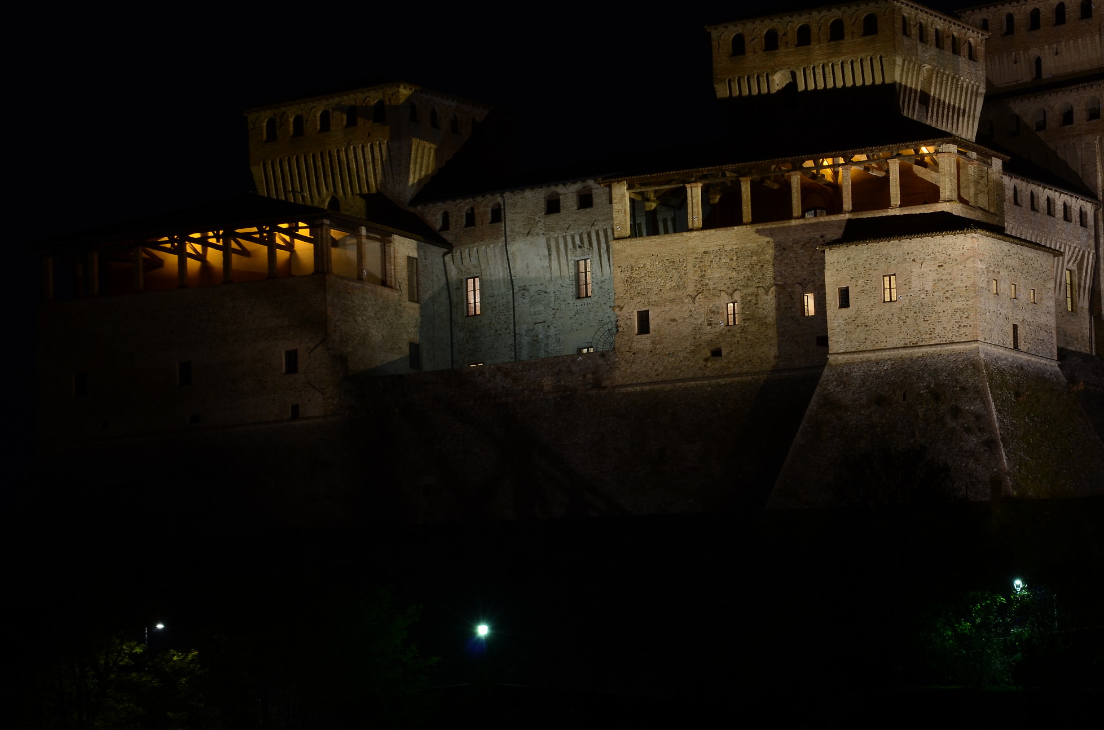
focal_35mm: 184
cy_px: 311
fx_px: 5629
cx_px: 620
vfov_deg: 7.4
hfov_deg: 11.2
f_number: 11
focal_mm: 100
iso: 100
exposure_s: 10
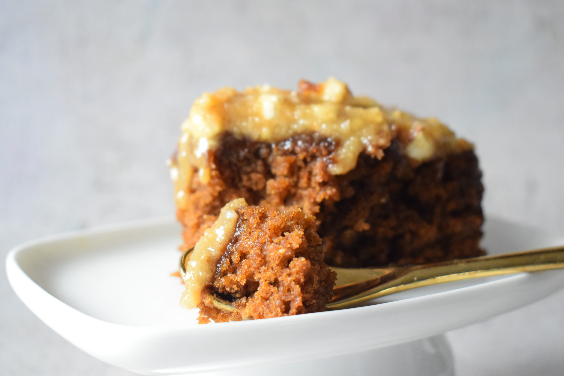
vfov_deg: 22.6
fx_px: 940
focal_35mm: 60
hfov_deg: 33.4
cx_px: 282
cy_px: 188
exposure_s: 1/125
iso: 3200
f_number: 5
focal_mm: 40
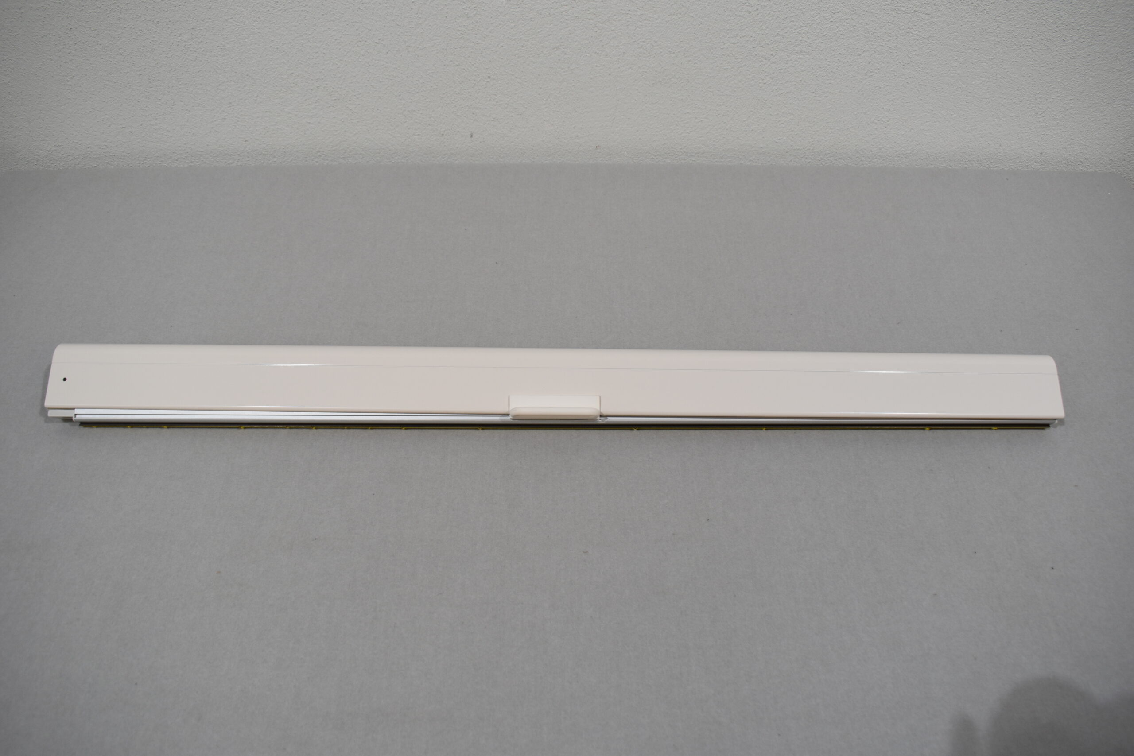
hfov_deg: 67.4
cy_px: 378
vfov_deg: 47.9
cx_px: 567
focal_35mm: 27
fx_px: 850
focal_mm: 18
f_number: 5.6
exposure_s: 1/125
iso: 360
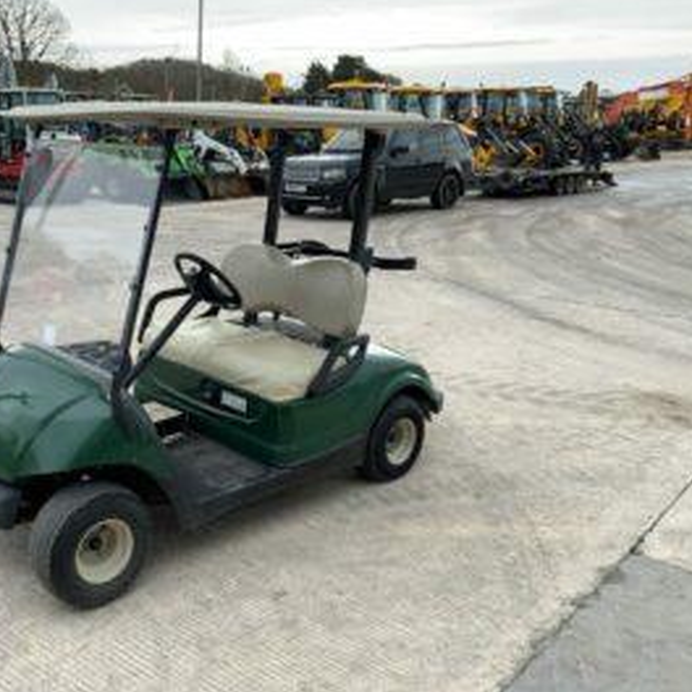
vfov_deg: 47.2
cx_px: 231
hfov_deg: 46.5
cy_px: 341
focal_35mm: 35
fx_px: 792
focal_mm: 3
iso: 16
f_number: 1.8
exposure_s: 1/165
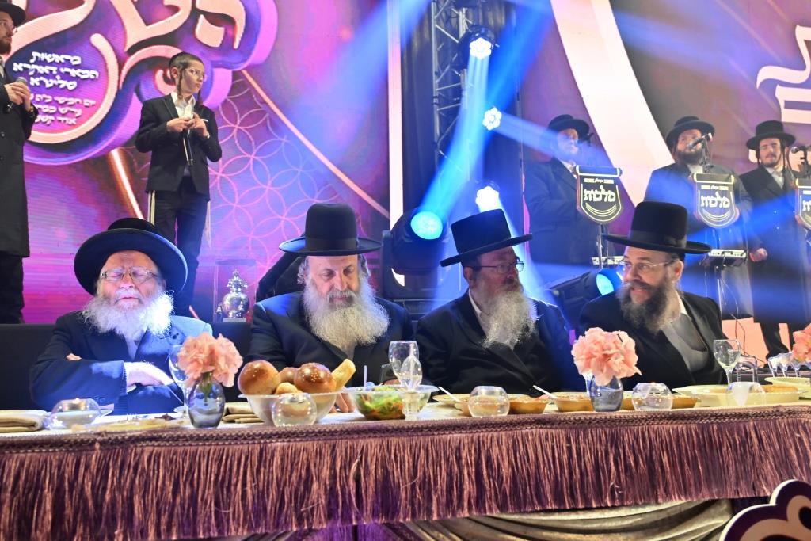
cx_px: 406
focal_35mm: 30
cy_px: 270
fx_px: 676
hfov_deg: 61.9
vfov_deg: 43.6
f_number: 4
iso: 640
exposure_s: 1/160
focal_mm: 30
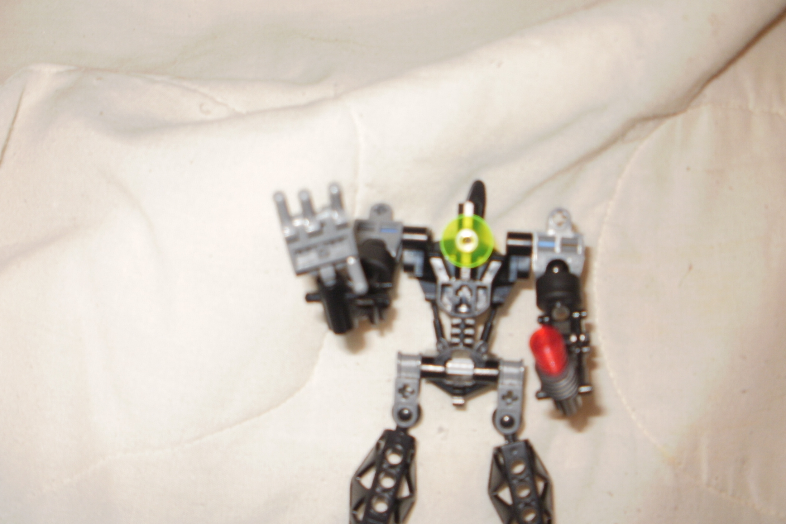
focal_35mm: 38
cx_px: 398
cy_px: 272
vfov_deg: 35.1
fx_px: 830
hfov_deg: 50.7
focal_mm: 6.3
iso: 125
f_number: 3.5
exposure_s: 1/30
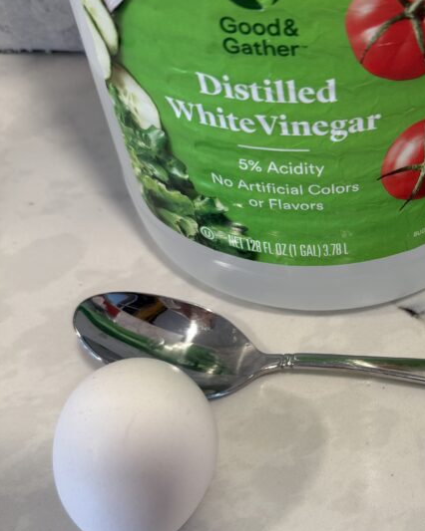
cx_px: 380
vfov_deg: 40.8
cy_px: 343
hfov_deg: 31.9
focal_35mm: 45
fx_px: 708
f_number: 1.78
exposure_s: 1/120
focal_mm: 6.76
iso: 160
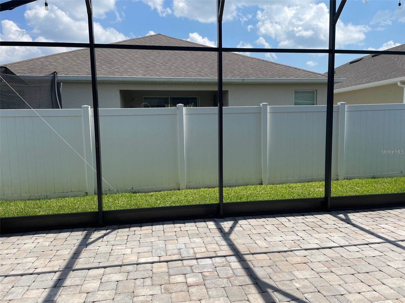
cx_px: 202
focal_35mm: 26
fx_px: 304
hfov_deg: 67.3
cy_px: 152
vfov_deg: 53.1
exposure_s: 1/2132
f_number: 1.6
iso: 32
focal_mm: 4.2
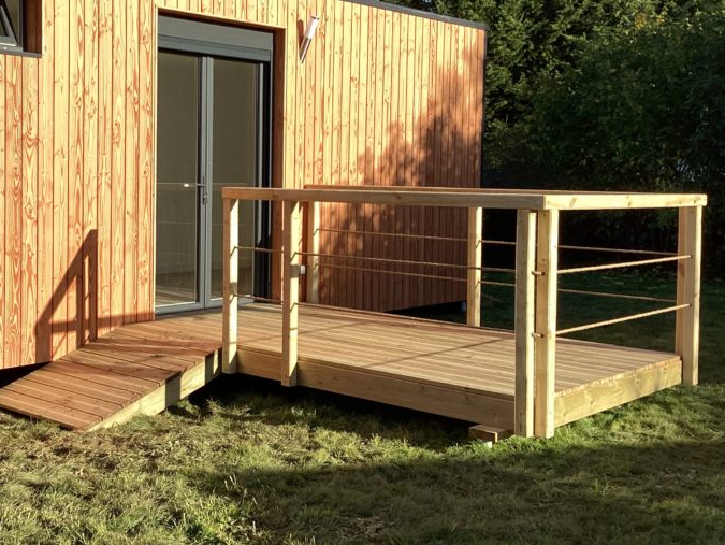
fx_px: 985
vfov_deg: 30.8
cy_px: 207
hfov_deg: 39.3
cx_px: 177
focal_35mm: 47
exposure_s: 1/702
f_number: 2.4
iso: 25
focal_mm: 3.3
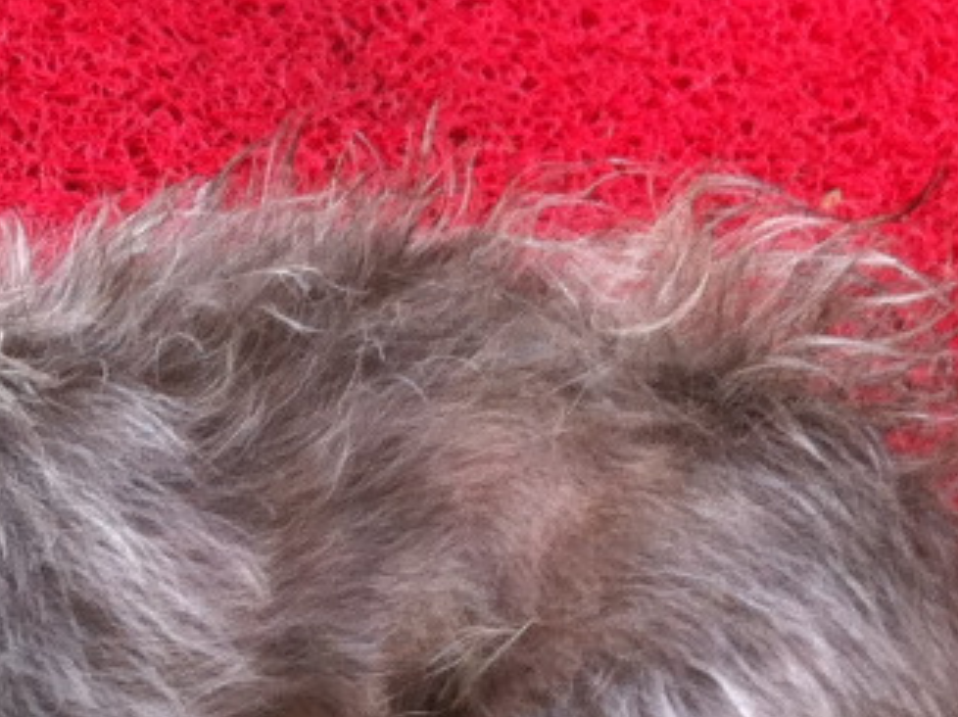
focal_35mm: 155
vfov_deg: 9.4
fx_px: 4286
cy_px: 876
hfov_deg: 12.4
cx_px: -248
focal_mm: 3.85
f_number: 2.8
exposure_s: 1/30
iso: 80
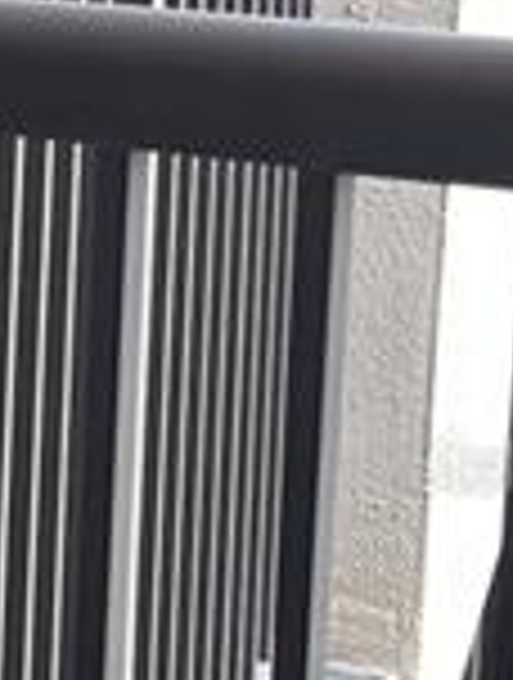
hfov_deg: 6.3
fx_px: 4053
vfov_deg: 9.6
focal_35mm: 206
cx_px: -1296
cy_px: 464
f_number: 1.6
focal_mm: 5.96
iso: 50
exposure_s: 1/343
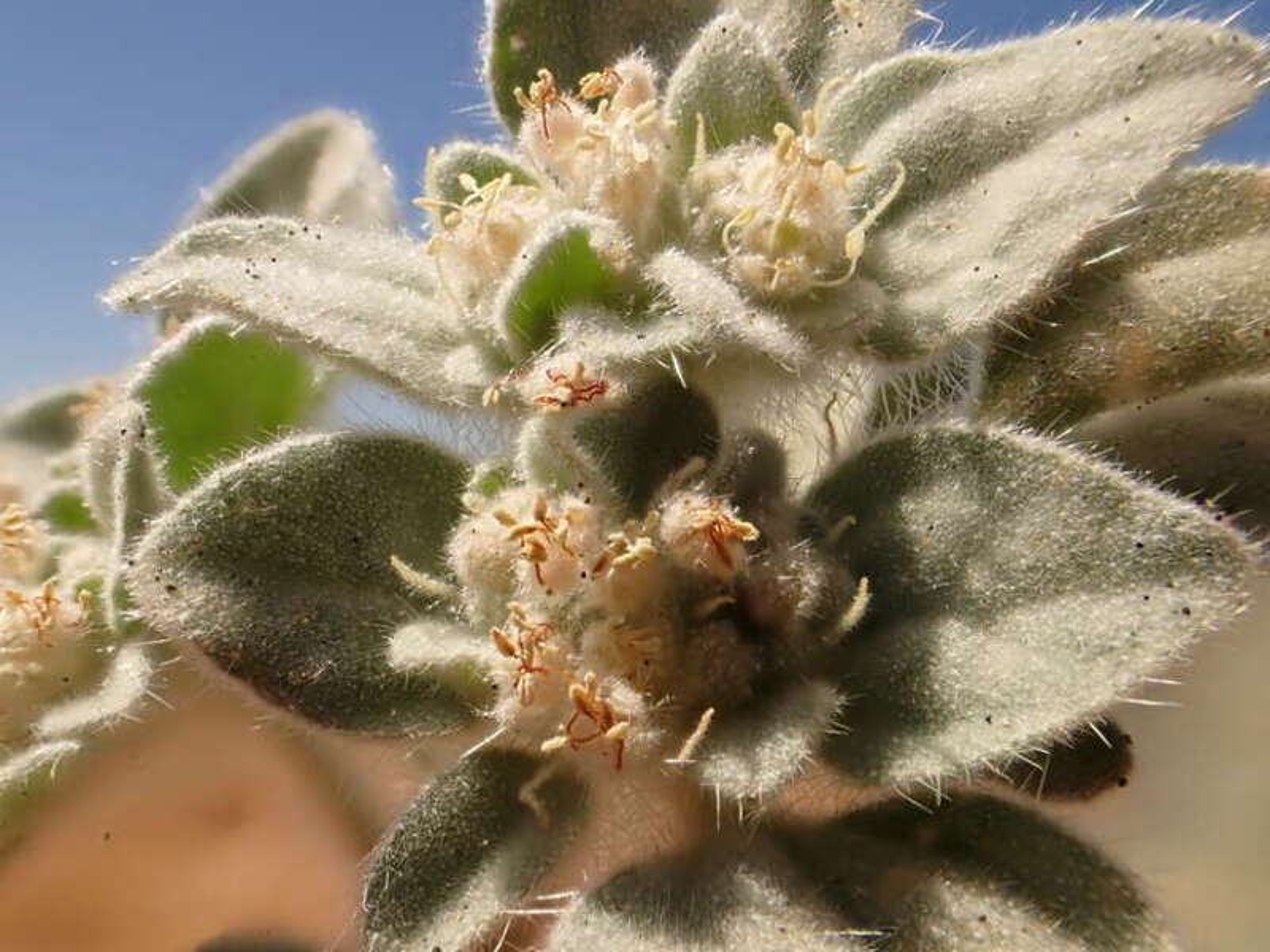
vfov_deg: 46.8
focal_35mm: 30
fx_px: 1101
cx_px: 635
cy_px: 476
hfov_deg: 60.0
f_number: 9
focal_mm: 5.4
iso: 100
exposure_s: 1/320
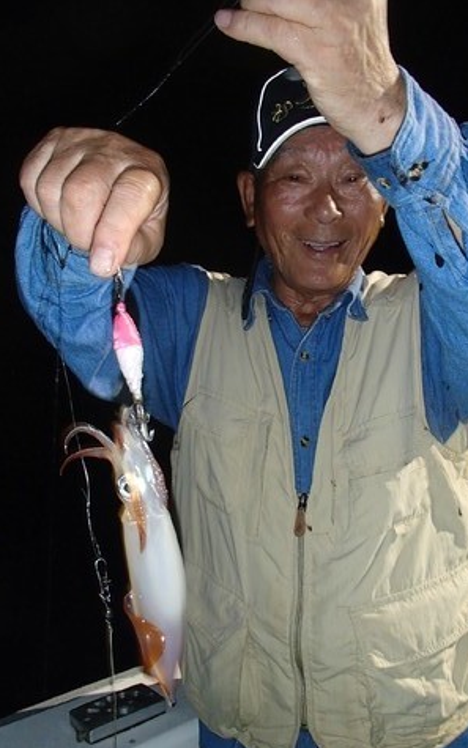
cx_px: 280
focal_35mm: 30
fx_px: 612
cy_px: 375
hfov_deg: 41.7
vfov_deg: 62.9
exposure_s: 1/30
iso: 400
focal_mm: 5
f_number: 3.9
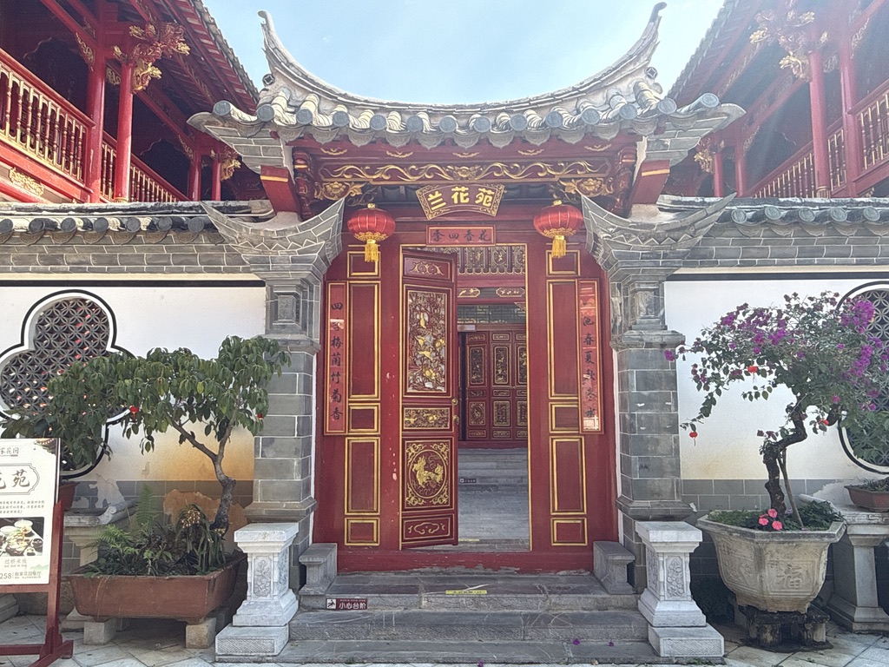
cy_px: 334
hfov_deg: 65.3
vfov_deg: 51.4
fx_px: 693
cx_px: 444
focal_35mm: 27
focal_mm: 2.22
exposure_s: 1/243
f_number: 2.2
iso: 25
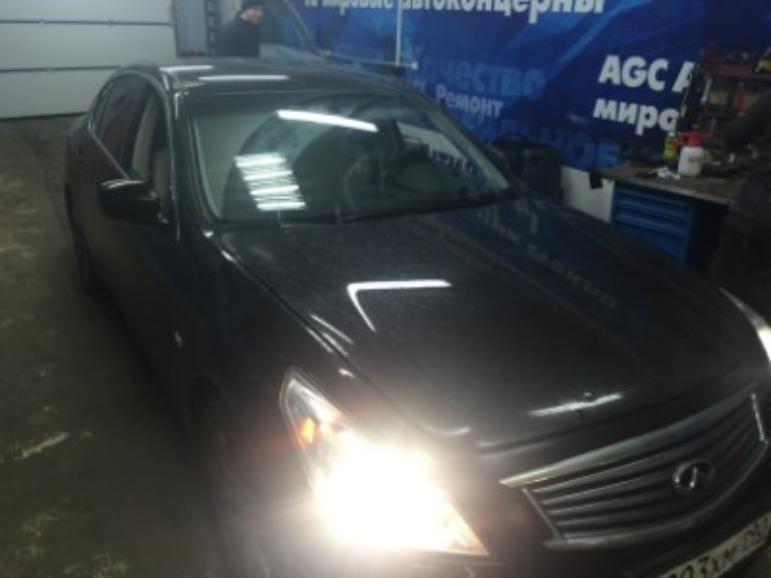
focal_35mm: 29
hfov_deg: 61.7
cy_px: 289
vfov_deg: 48.2
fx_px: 646
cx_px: 386
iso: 125
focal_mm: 4.15
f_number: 2.2
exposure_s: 1/33
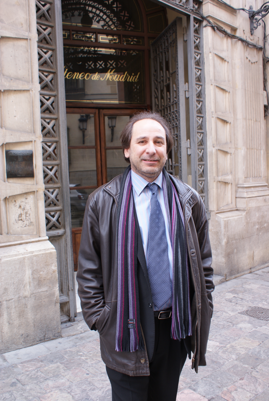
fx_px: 335
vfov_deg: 61.9
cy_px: 200
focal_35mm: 30
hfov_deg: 43.7
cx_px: 134
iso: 100
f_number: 4.5
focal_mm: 20
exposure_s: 1/40
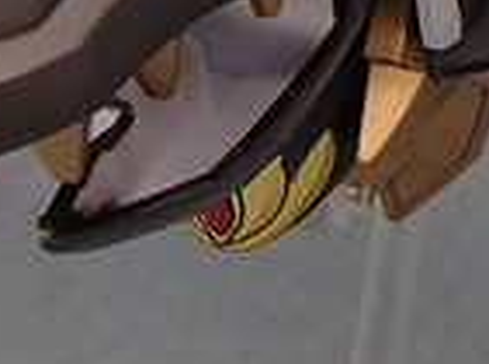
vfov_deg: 8.9
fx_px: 2226
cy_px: -312
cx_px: 375
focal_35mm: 158
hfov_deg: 12.5
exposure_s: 1/160
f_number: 4.7
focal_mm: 6.64
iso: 200
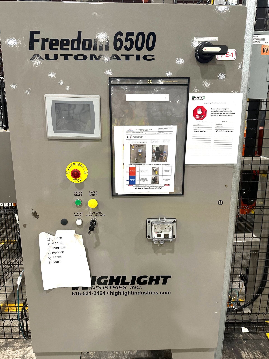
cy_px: 180
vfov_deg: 71.6
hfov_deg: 56.8
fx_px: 249
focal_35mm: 24
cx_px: 134
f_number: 1.78
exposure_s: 1/60
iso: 400
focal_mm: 6.86
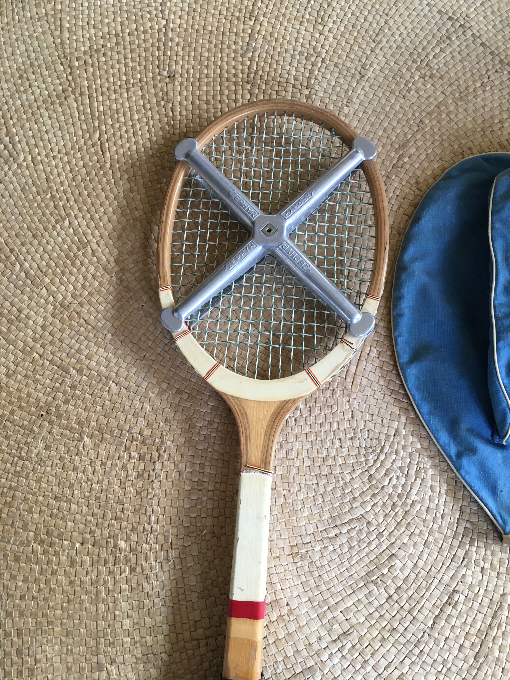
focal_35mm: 29
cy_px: 340
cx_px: 255
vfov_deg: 61.7
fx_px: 570
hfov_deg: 48.2
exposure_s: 1/33
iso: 64
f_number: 2.2
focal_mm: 4.15
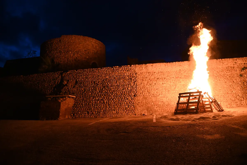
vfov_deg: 53.1
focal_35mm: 24
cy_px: 82
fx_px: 165
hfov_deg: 73.8
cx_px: 124
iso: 2800
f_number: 4
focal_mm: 24
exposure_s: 1/125
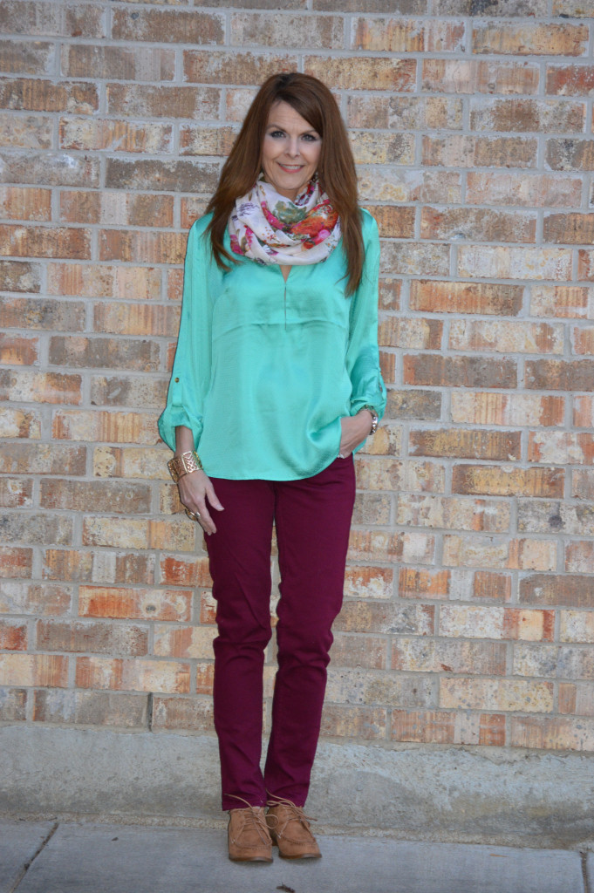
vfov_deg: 18.2
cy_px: 446
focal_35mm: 112
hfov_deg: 12.2
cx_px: 297
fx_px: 2789
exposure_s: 1/60
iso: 640
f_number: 4.2
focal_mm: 75
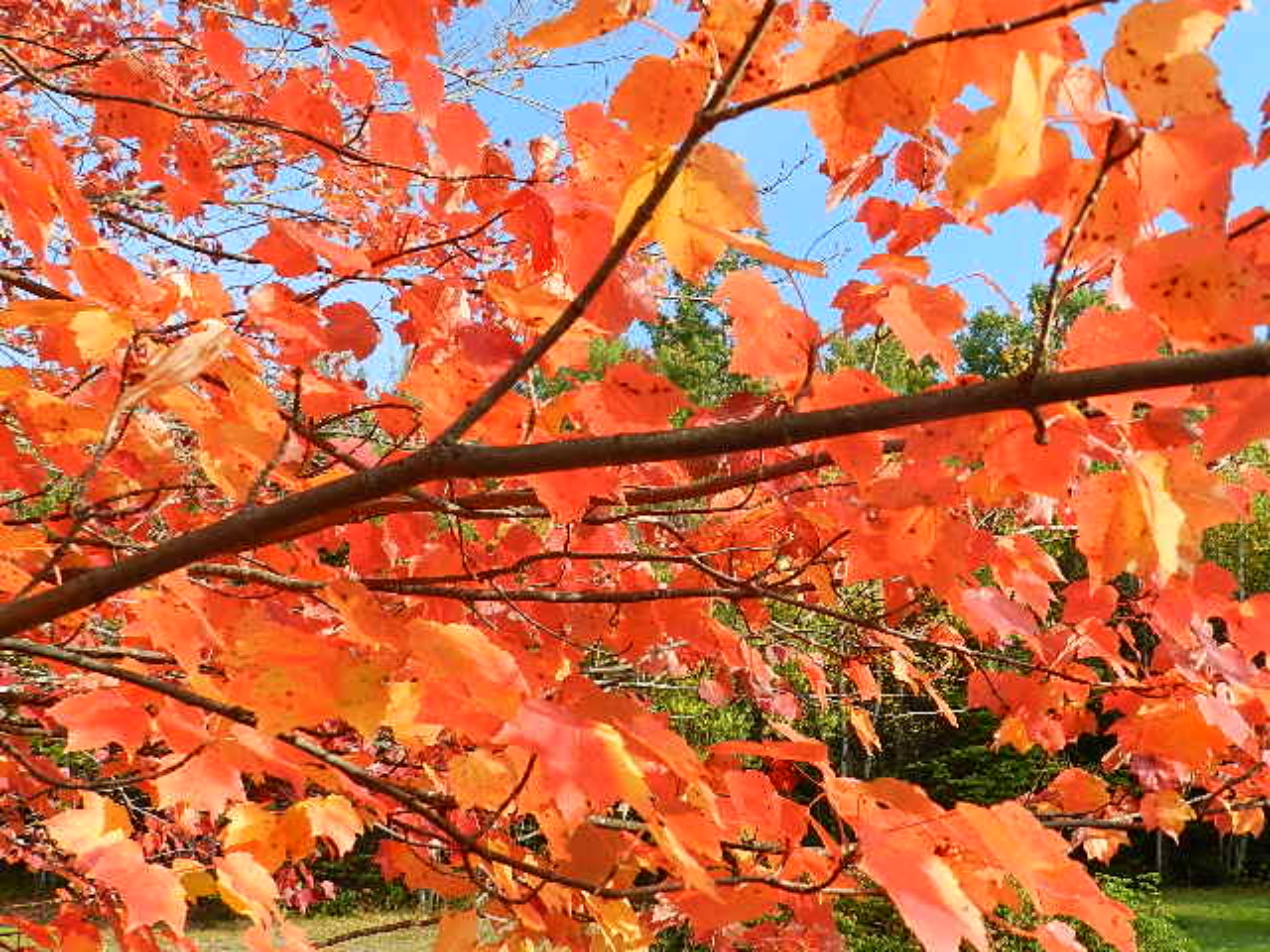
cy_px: 476
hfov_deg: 56.8
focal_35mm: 32
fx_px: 1174
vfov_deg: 44.2
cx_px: 635
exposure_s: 1/400
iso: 160
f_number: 3.7
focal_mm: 5.6
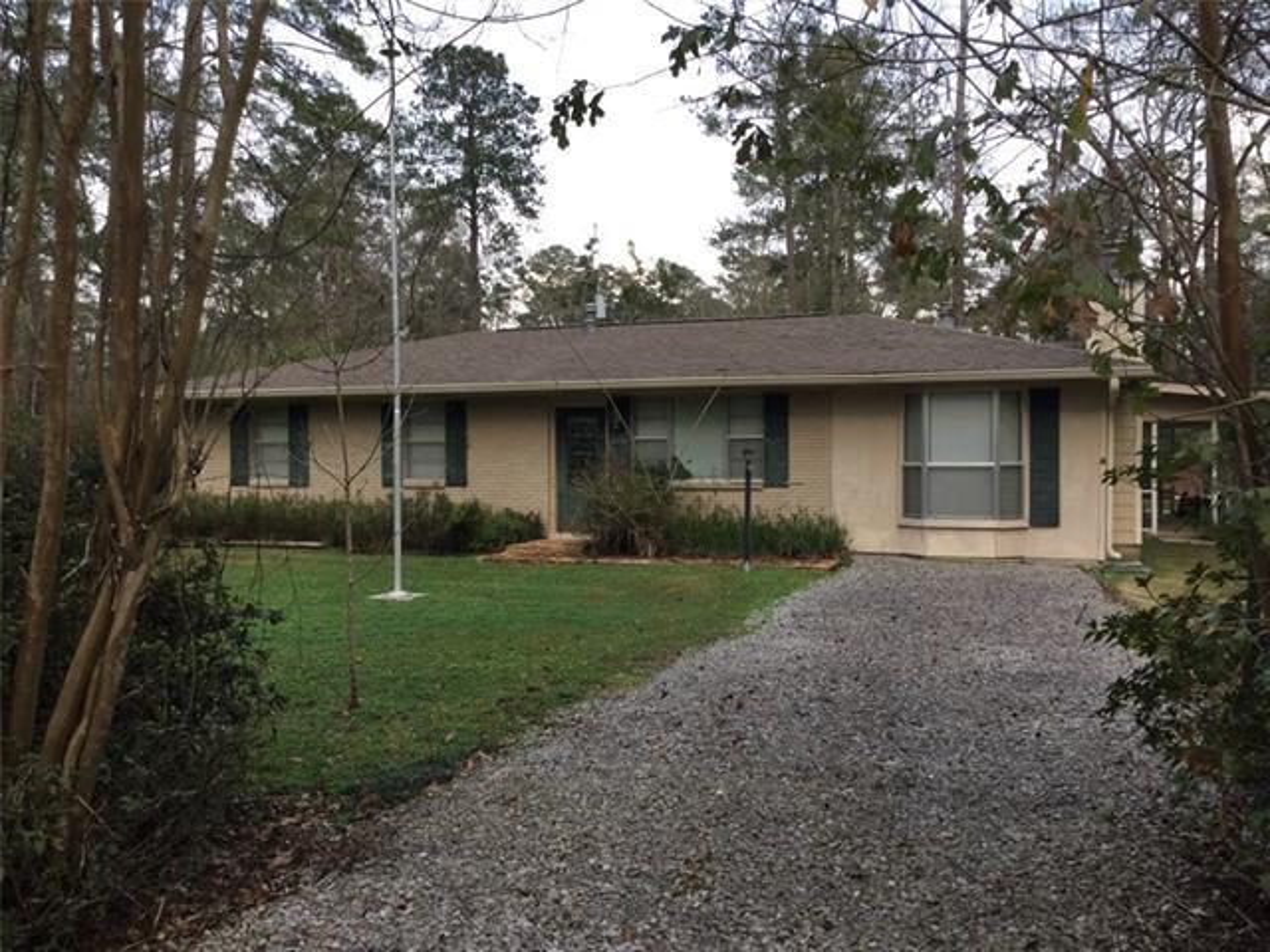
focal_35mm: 31
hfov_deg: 58.4
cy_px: 476
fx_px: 1137
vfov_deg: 45.4
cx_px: 635
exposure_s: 1/370
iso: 25
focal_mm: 3.3
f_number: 2.4
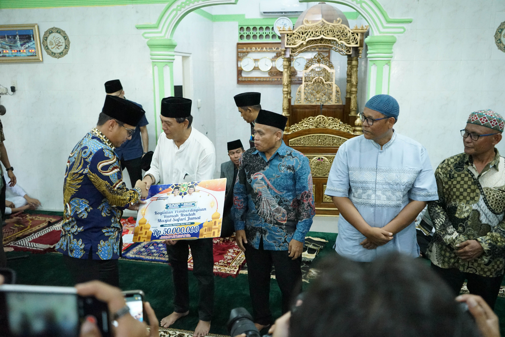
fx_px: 421
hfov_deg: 61.9
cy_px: 168
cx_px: 252
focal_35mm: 30
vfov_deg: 43.6
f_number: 3.5
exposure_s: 1/100
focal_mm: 30
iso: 10000
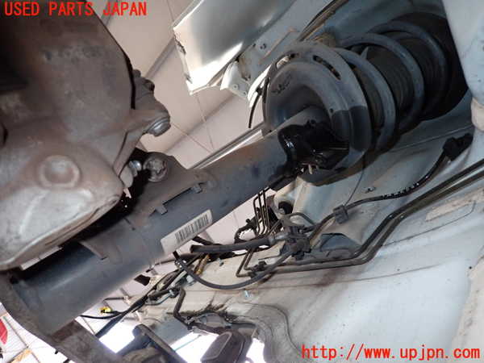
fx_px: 350
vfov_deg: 54.9
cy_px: 182
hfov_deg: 69.4
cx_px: 242
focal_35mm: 25
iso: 400
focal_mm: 4.5
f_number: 2
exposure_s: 1/125
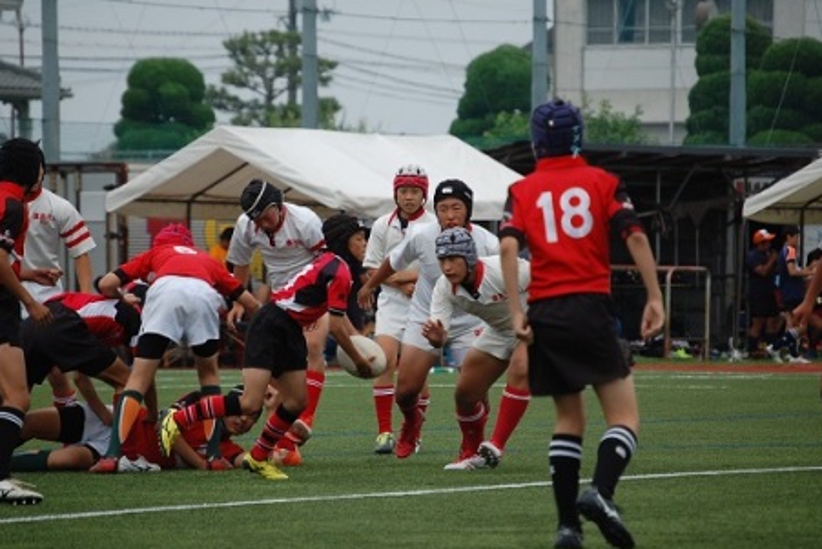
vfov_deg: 4.1
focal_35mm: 332
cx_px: 397
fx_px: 7583
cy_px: 274
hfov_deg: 6.2
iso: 320
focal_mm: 200
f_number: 5.6
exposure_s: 1/1000
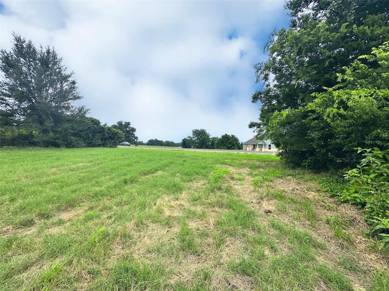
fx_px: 157
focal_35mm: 14
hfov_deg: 102.1
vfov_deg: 85.7
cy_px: 146
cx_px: 194
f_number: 2.2
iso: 50
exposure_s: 1/2747
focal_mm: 2.22
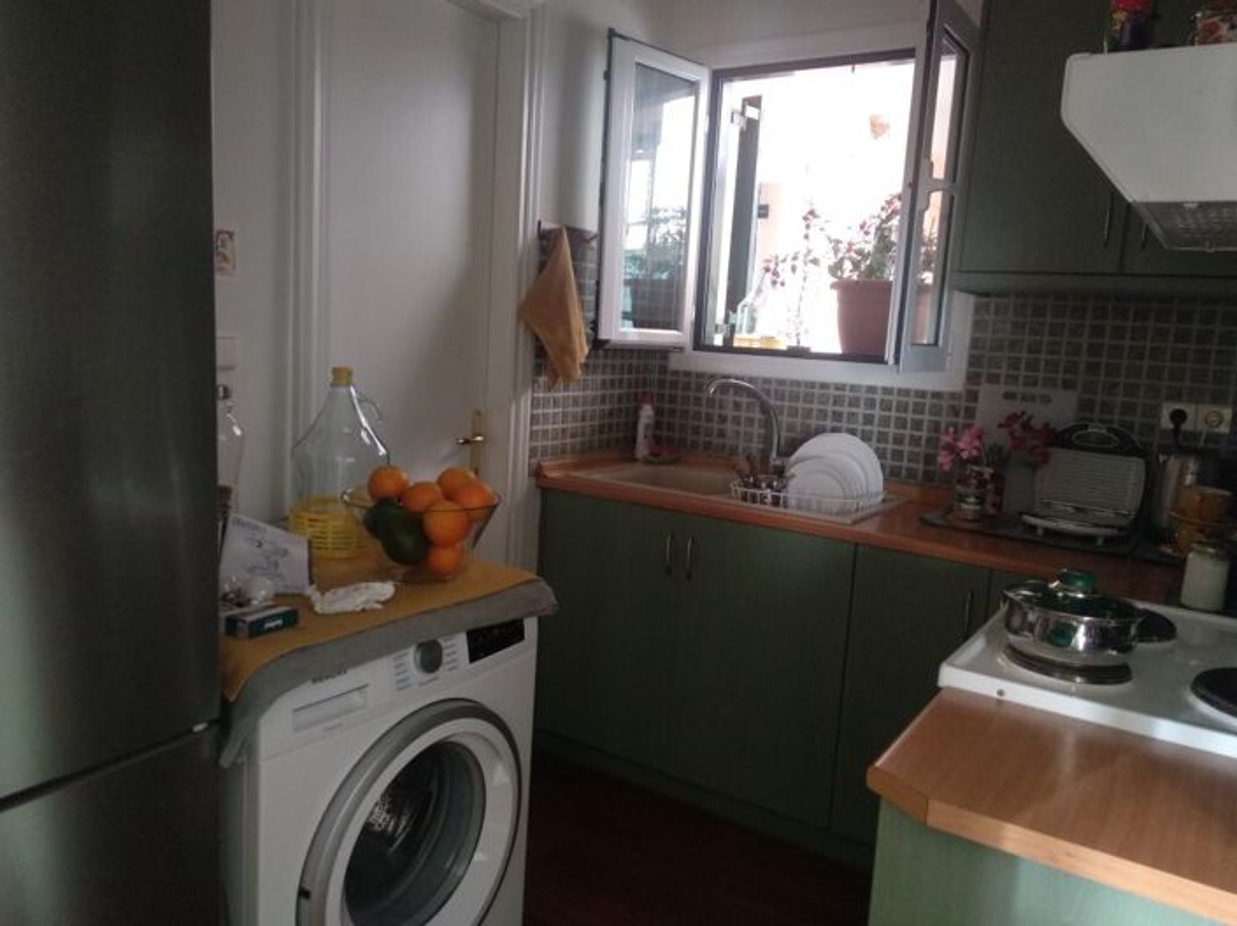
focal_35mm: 26
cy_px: 463
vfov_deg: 53.0
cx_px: 618
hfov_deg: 67.3
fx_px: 929
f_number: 2.2
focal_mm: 3.81
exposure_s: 1/25
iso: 640
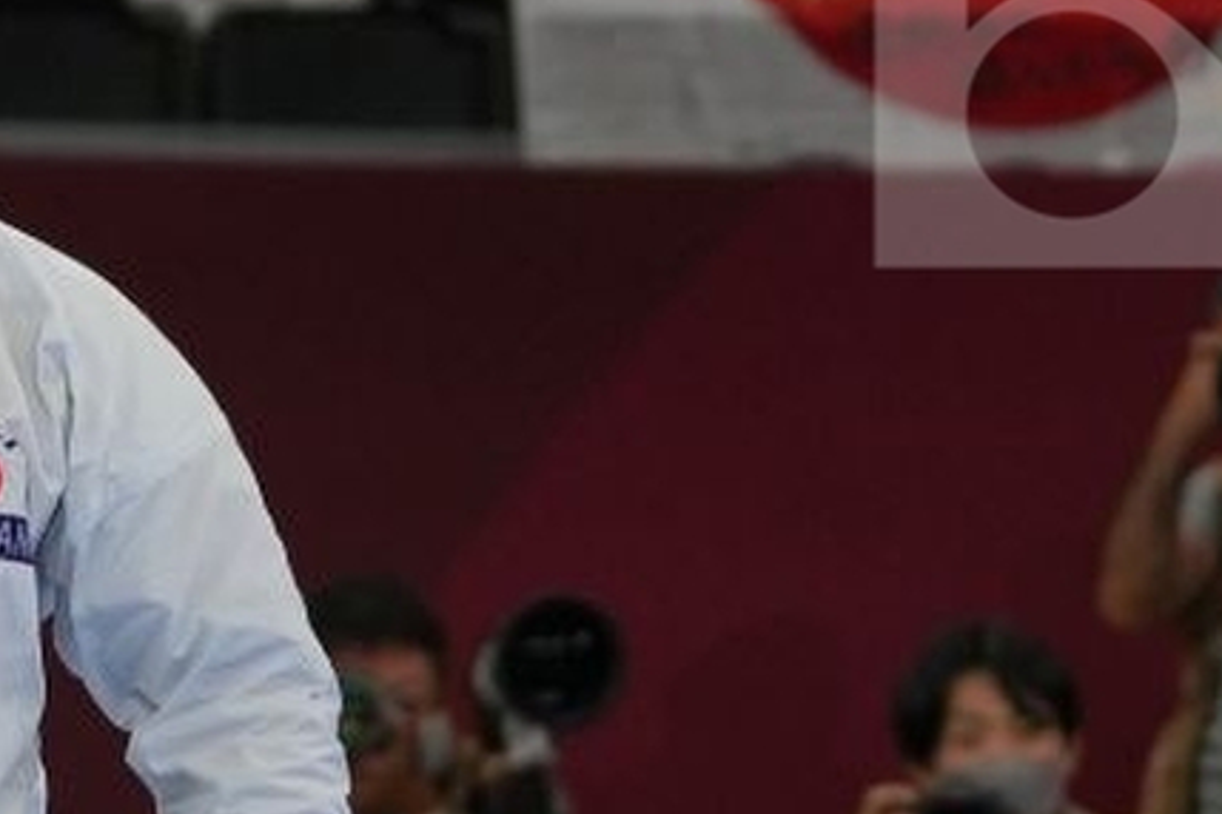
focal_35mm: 612
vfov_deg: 2.2
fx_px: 20772
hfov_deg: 3.4
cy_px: -91
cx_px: -97
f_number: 2.8
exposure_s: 1/1000
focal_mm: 70
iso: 500
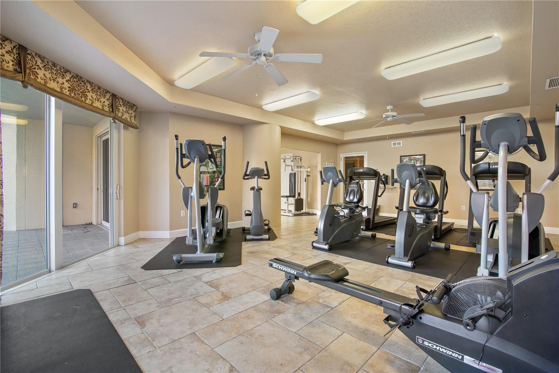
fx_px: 248
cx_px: 280
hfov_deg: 96.7
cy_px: 186
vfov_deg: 73.8
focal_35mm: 16
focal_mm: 16
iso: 400
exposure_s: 1/4
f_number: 8
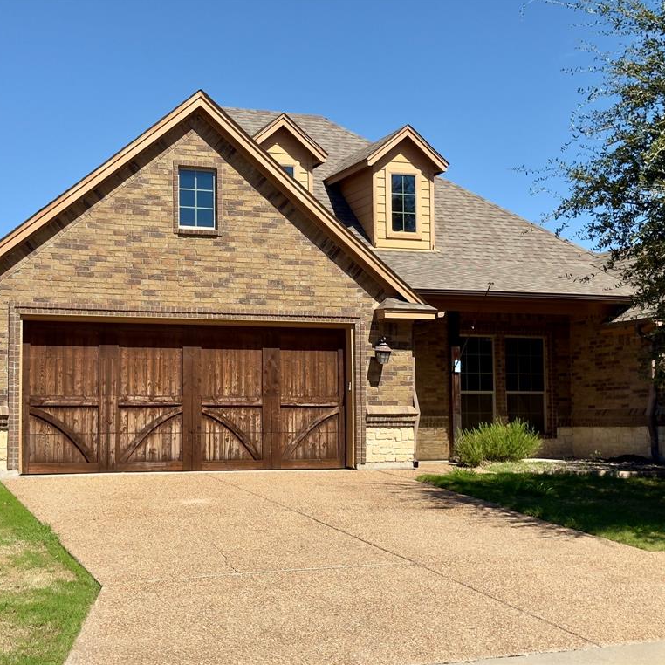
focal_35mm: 57
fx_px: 1239
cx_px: 323
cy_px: 331
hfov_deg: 30.0
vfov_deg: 30.0
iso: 64
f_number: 1.78
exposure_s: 1/3817
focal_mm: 6.76
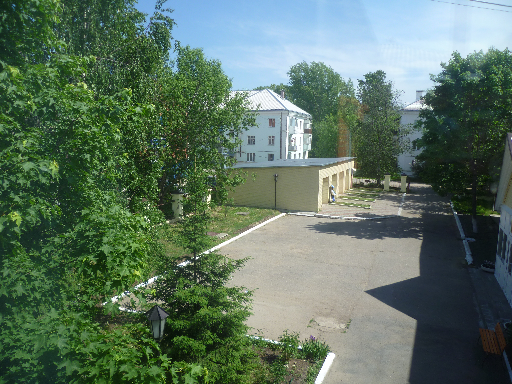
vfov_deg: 49.7
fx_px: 414
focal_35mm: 28
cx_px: 256
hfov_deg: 63.4
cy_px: 192
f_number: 2.8
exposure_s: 1/800
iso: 80
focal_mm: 5
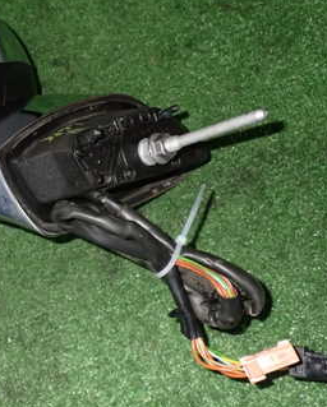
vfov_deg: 34.1
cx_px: -19
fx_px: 664
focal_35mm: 55
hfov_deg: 25.9
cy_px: 179
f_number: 6.3
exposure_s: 1/30
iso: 500
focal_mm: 5.4
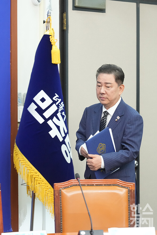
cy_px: 118
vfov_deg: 19.5
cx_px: 78
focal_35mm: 105
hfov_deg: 13.0
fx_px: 687
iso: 3200
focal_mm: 105
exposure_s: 1/200
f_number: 5.6
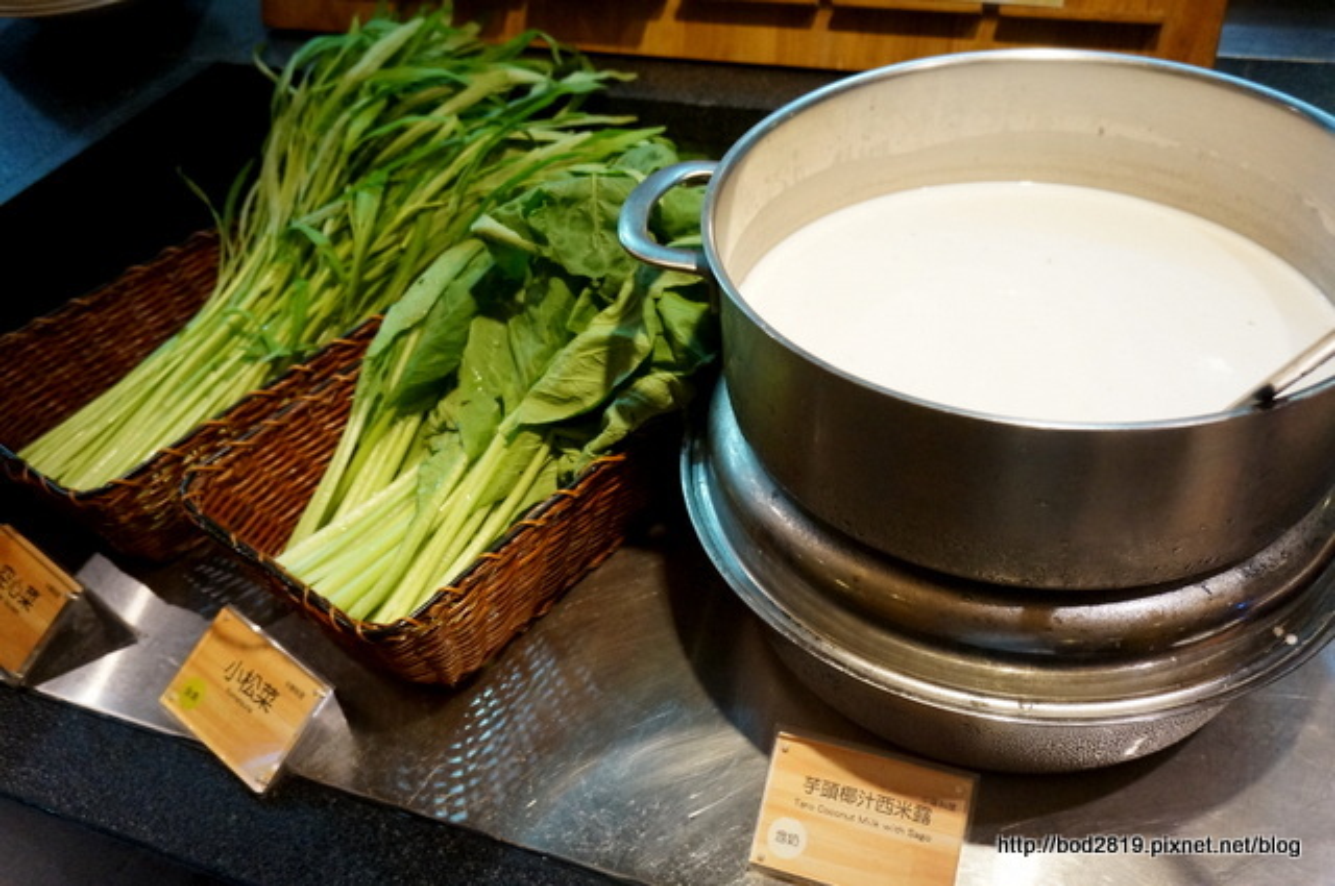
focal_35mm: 30
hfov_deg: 62.0
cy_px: 443
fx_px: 1111
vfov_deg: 43.5
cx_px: 668
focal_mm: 20
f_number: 4
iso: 2500
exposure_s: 1/160
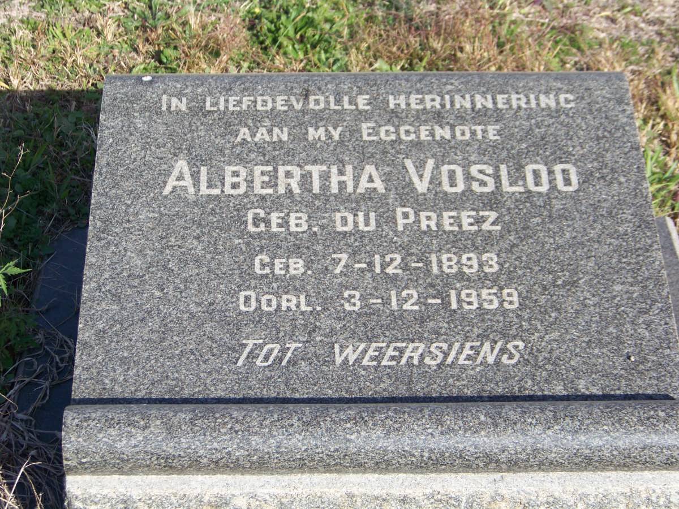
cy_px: 254
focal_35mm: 96
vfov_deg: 15.4
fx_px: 1883
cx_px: 340
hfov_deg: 20.4
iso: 64
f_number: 3.2
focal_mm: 16.2
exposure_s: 1/500
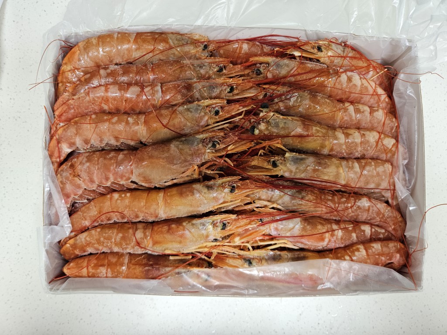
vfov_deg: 58.9
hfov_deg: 73.9
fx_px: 297
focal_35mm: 23
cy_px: 168
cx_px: 224
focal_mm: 5.4
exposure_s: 1/120
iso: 400
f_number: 1.8
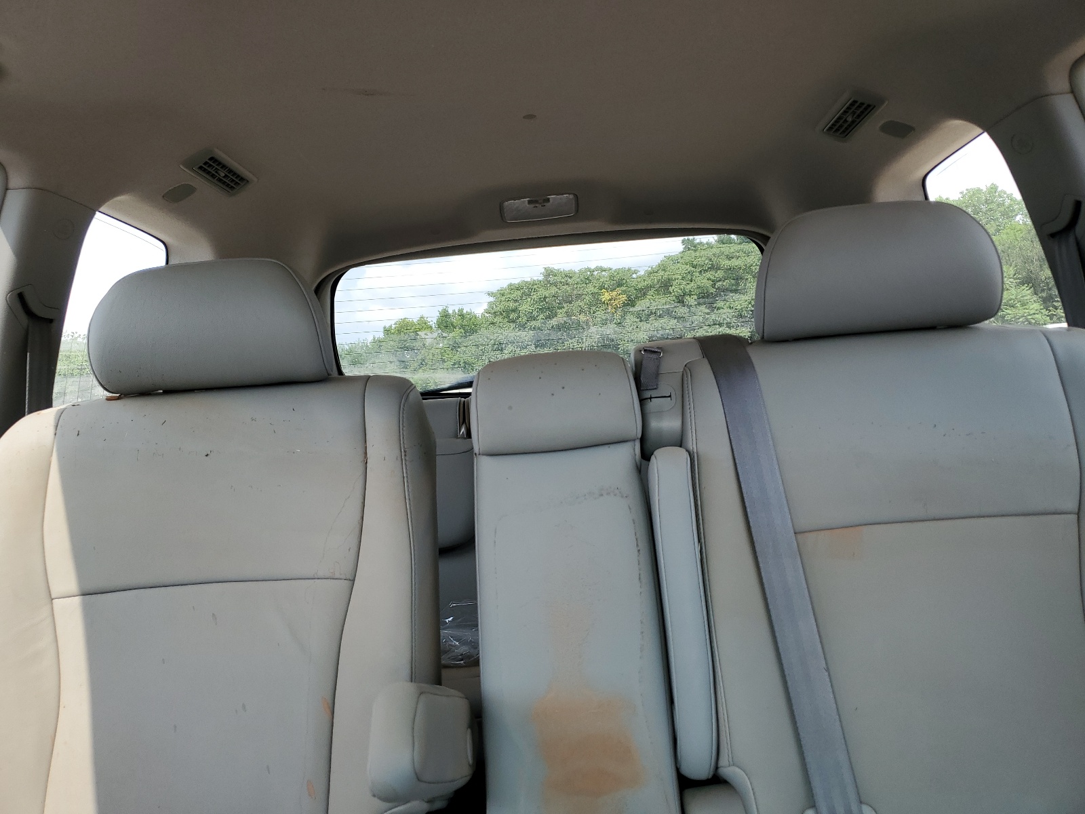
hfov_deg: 67.3
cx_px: 542
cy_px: 407
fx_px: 815
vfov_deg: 53.1
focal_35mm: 26
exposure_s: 1/192
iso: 50
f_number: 1.5
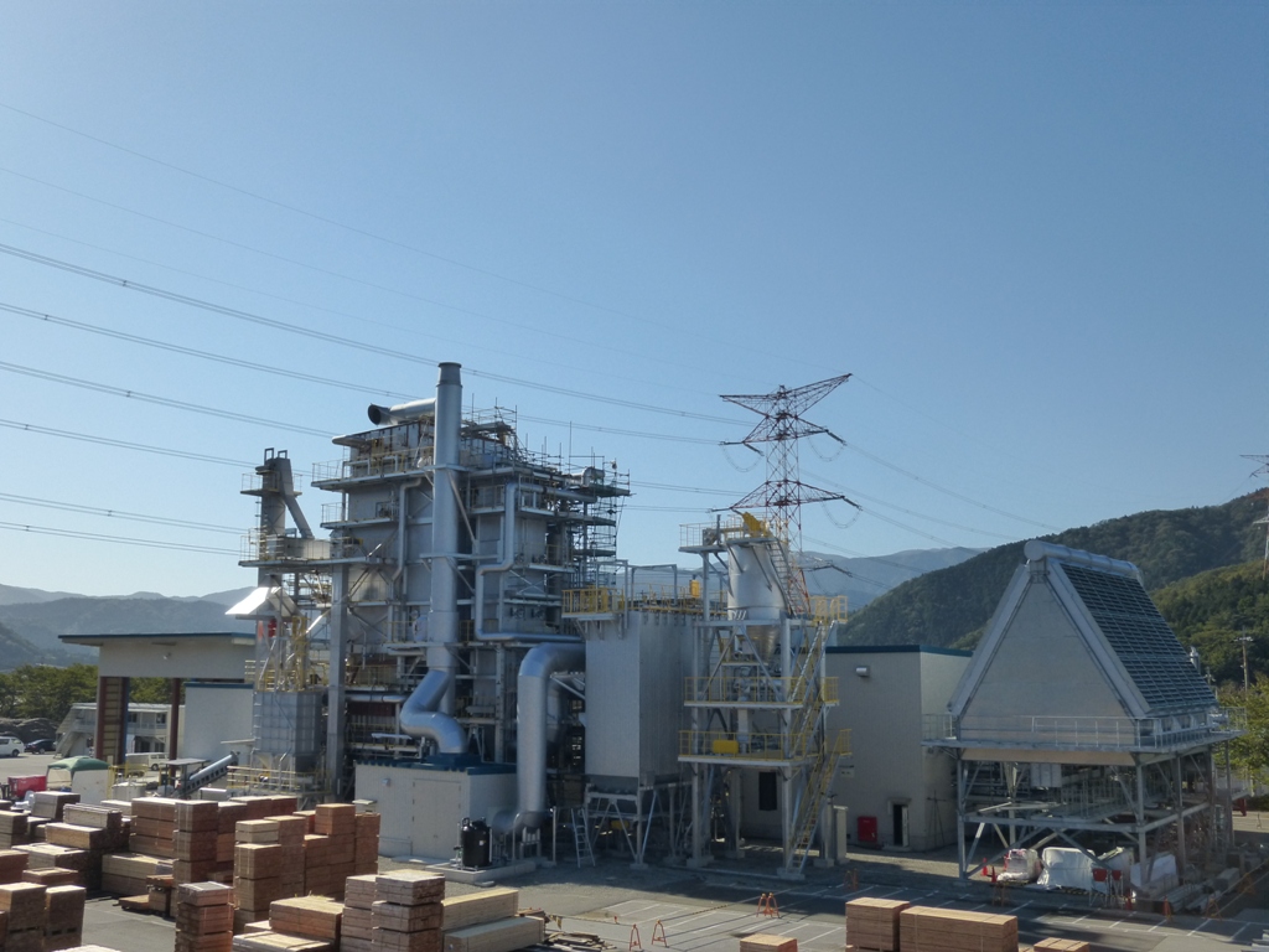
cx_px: 634
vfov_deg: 40.7
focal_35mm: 35
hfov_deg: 52.6
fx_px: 1283
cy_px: 476
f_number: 10
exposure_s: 1/320
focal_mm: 6
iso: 200
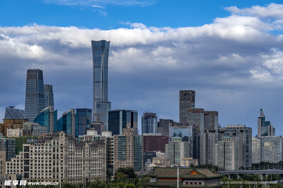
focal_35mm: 96
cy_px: 94
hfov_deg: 21.2
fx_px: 755
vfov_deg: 14.3
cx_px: 142
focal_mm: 96
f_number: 8
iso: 100
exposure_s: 1/640
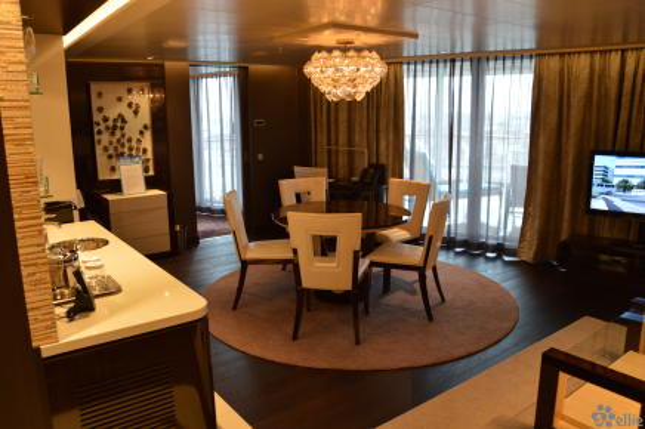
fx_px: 483
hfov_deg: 67.4
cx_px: 322
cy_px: 214
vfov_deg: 47.9
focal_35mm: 27
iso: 400
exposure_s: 1/30
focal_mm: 18
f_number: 3.5
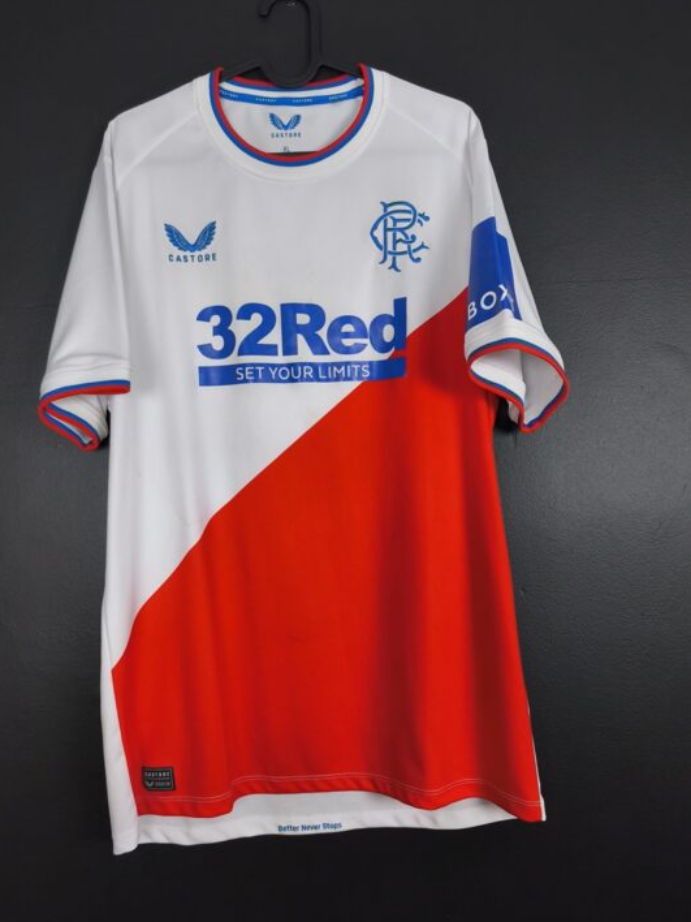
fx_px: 692
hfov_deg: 52.9
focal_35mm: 26
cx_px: 302
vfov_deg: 67.2
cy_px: 488
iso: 500
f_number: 1.6
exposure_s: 1/160
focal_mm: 6.57
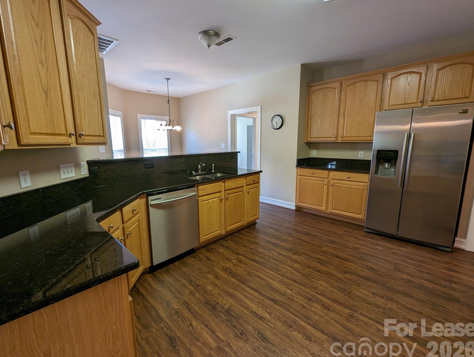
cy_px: 176
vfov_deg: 85.8
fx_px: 192
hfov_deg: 101.9
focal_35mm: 14
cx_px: 225
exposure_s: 1/30
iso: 118
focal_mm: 1.95
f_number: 2.2
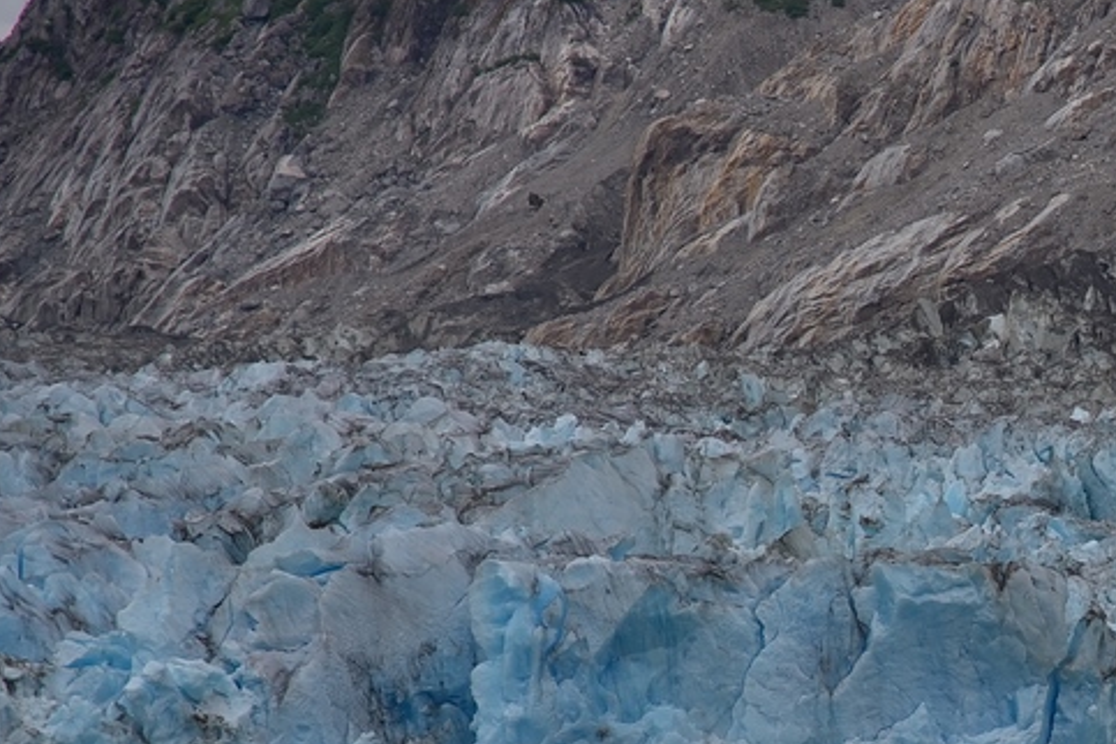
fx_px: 9857
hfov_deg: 6.5
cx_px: 1185
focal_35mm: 318
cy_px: 605
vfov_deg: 4.3
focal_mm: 120
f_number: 5
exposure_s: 1/250
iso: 100
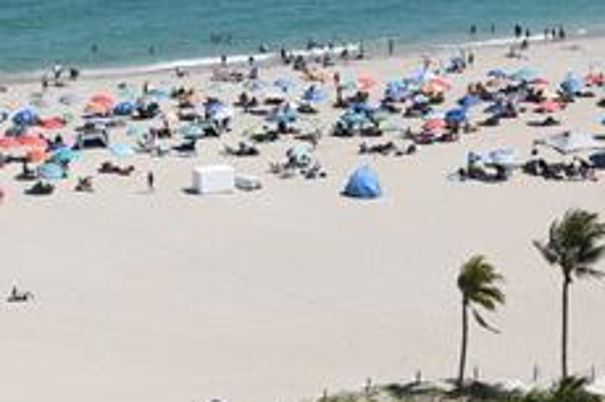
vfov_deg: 10.4
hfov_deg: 15.2
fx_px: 2217
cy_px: 172
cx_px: -42
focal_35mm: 132
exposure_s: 1/250
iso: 100
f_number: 9
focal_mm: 38
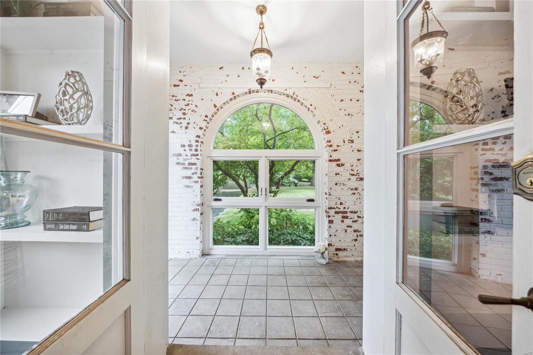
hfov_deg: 112.6
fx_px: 178
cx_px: 266
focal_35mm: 12
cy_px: 178
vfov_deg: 90.0
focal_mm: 12
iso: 100
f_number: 8
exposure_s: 1.3
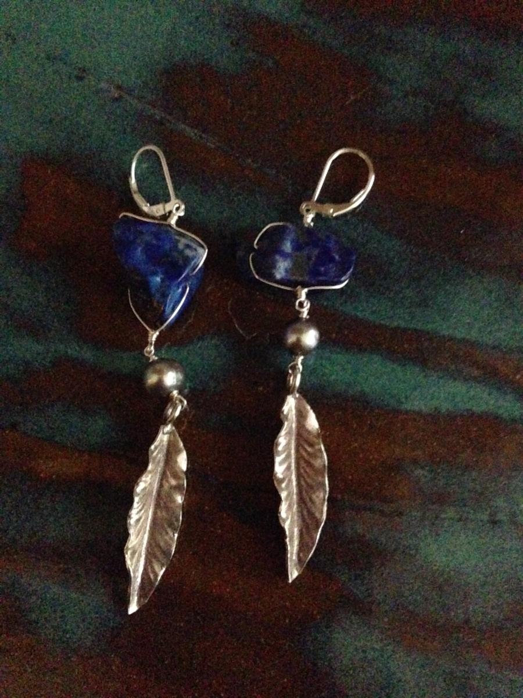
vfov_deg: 55.4
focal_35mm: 33
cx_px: 262
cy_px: 349
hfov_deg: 42.9
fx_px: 665
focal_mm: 4.12
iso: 3200
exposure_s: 1/15
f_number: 2.4
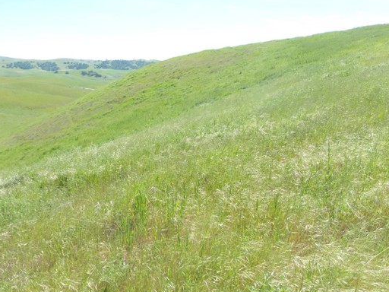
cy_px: 142
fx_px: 337
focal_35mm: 30
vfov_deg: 46.8
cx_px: 187
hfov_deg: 59.9
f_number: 4
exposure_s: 1/400
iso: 100
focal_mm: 4.3
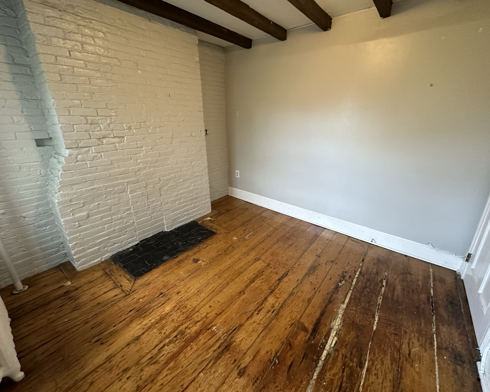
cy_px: 190
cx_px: 249
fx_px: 218
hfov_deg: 96.8
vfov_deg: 84.0
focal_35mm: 15
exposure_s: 1/60
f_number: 2.2
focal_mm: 2.22
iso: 320
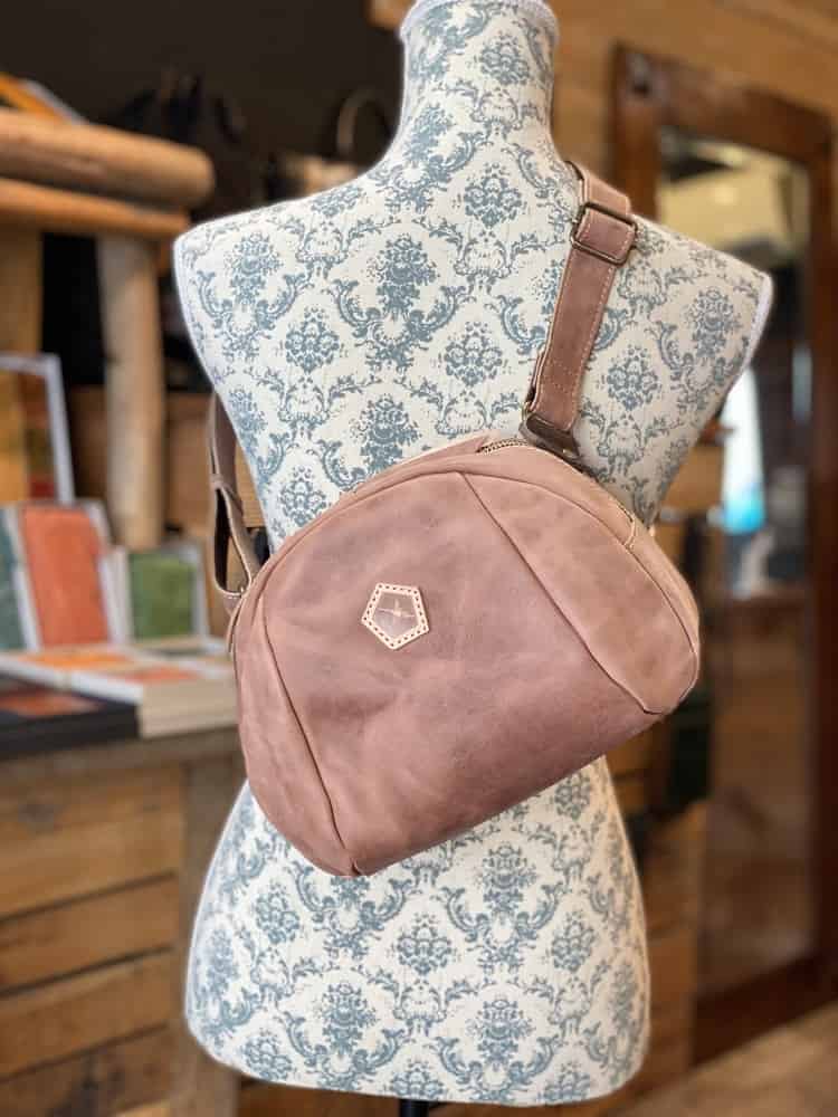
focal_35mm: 52
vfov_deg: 36.8
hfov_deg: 28.0
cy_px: 558
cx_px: 419
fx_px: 1678
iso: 160
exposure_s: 1/120
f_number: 2
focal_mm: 6
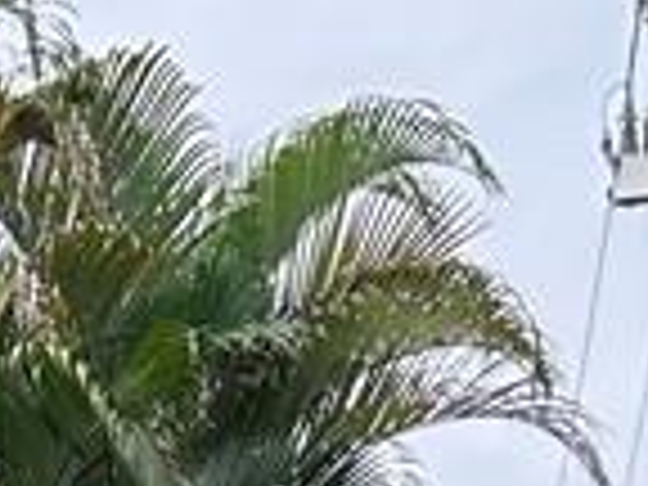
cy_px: 1328
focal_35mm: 185
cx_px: -423
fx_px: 3463
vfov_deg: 7.3
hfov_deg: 10.2
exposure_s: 1/160
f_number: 1.5
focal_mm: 5.7
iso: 40
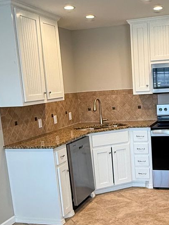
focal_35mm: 50
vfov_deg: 37.7
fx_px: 326
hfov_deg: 28.7
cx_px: 124
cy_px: 153
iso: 200
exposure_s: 1/120
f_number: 2.2
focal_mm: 2.22
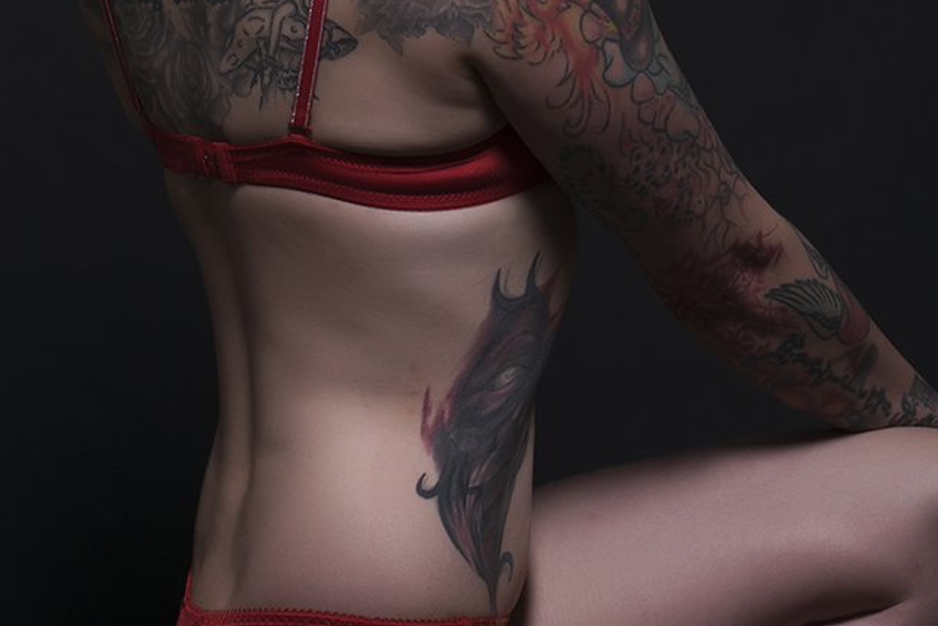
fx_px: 5349
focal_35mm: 205
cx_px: 562
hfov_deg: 10.0
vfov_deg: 6.7
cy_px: 355
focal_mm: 55
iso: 100
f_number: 14
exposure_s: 1/200
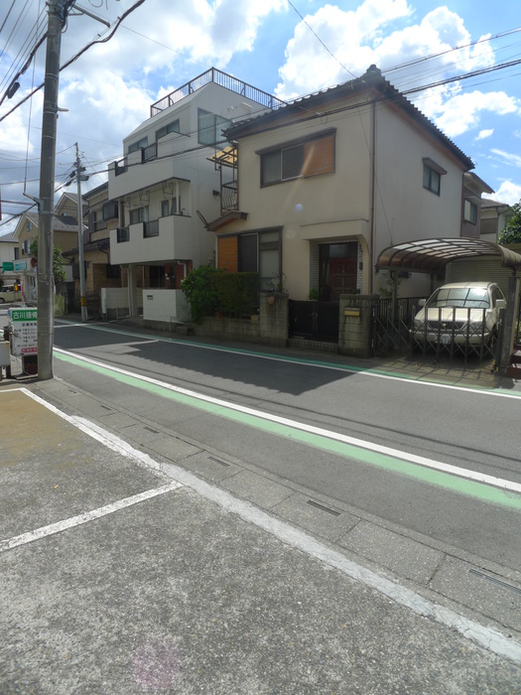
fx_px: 482
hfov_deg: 56.8
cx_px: 260
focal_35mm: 24
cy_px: 348
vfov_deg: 71.6
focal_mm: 5.1
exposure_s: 1/800
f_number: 4
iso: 80
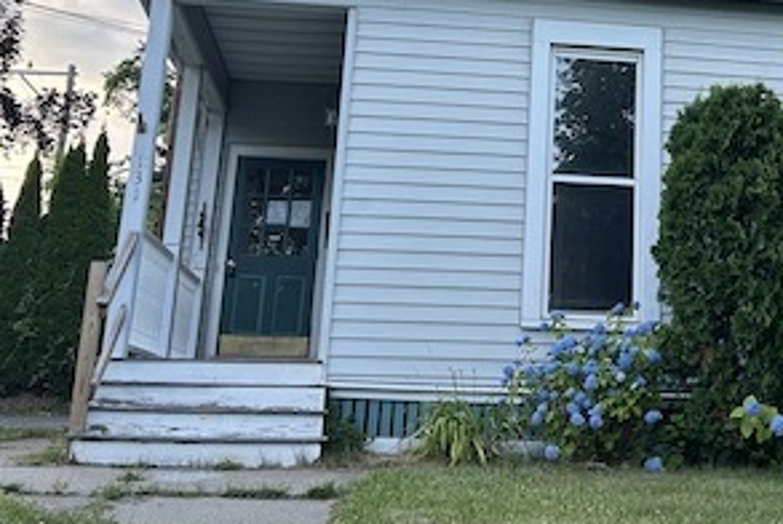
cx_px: 596
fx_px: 1284
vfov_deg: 22.3
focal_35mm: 59
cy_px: 16
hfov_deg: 33.2
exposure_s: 1/499
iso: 50
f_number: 1.5
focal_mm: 5.7
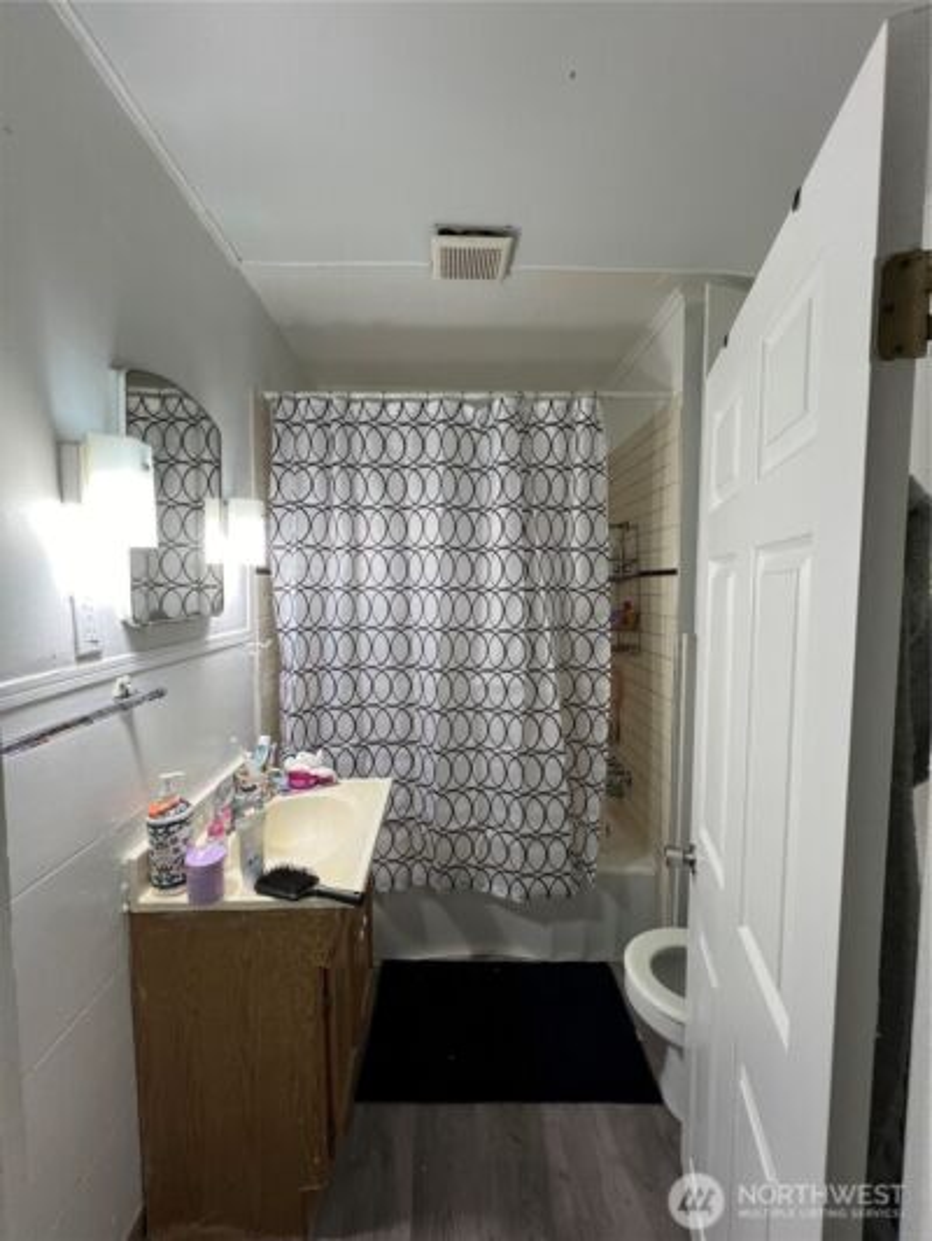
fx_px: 466
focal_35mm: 13
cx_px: 466
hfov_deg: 89.9
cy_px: 620
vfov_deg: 106.2
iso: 125
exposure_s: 1/60
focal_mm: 1.57
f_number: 1.8
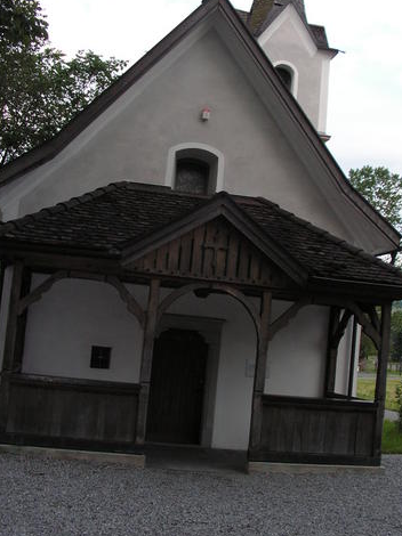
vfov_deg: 41.1
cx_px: 227
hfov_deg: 31.5
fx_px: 713
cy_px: 218
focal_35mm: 46
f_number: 3.2
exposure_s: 1/200
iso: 64
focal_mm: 6
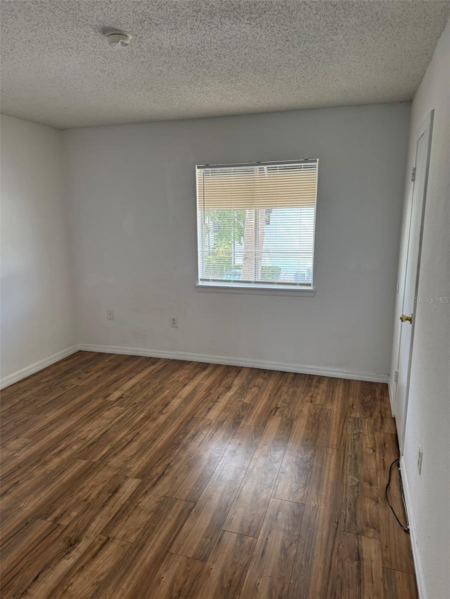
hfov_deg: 56.8
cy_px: 300
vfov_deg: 71.6
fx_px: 416
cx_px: 225
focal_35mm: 24
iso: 100
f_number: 1.78
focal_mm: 6.76
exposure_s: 1/125
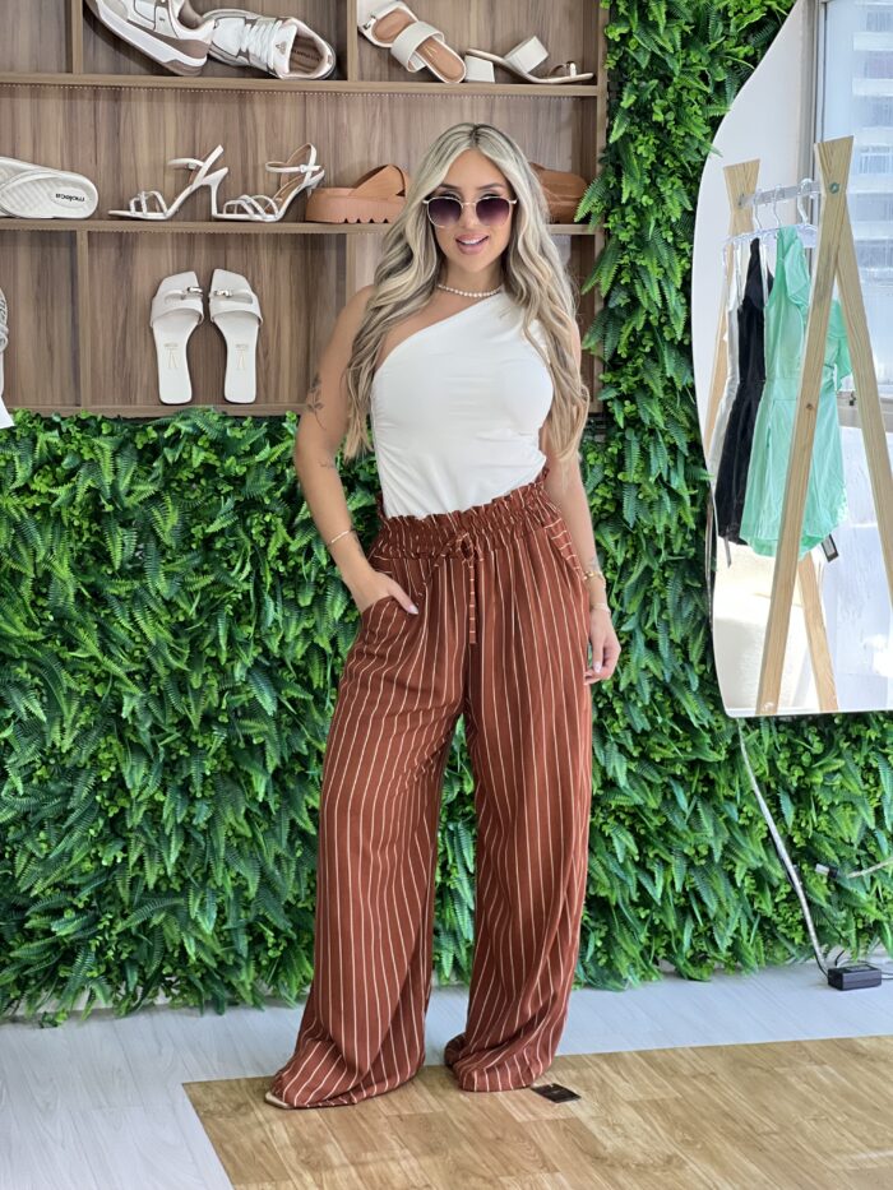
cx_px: 446
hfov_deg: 19.1
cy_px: 595
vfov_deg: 25.3
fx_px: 2648
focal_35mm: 77
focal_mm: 9
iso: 200
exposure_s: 1/120
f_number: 2.8
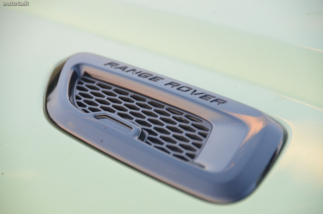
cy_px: 107
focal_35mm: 255
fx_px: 2283
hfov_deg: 8.1
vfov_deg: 5.4
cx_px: 162
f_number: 5.6
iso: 1600
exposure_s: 1/200
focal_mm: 170
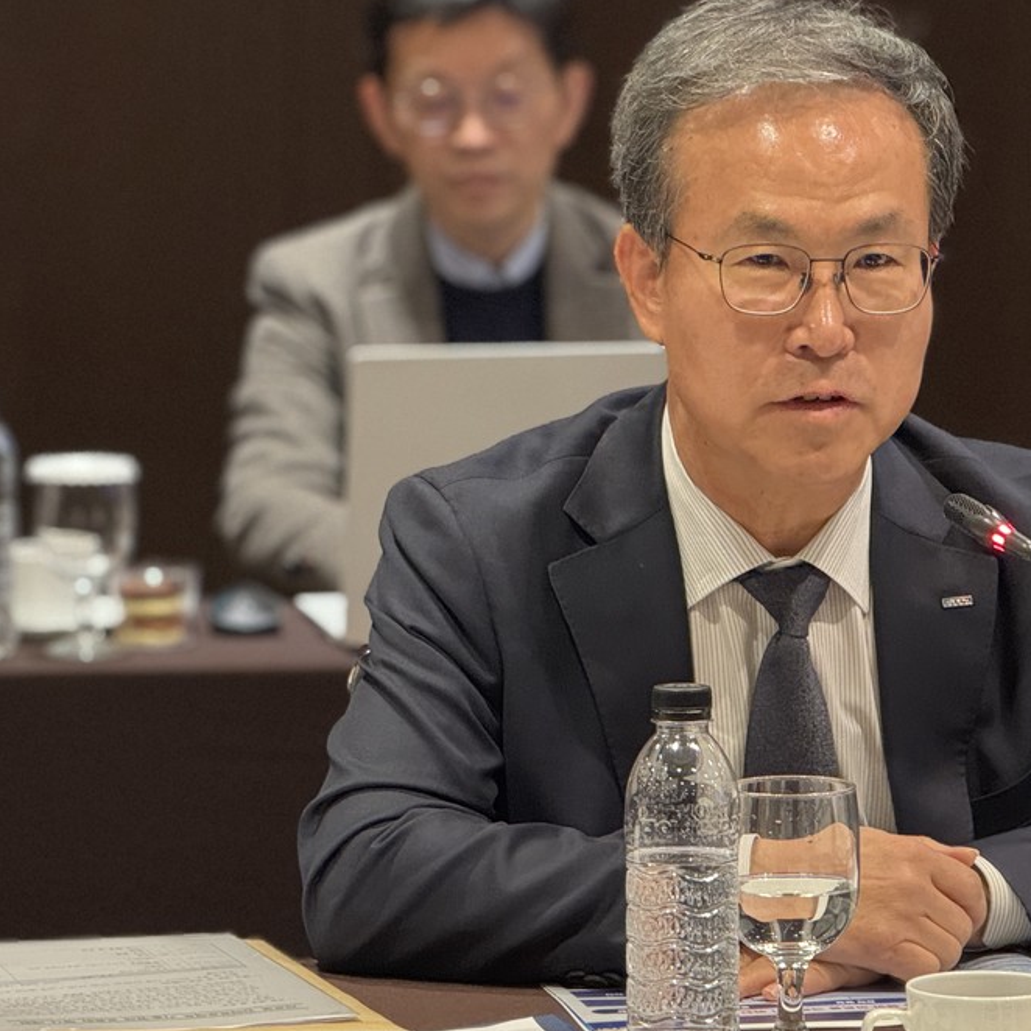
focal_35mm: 205
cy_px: 536
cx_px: 794
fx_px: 6908
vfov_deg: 8.5
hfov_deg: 8.5
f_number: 2.8
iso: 800
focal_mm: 15.66
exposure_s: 1/40
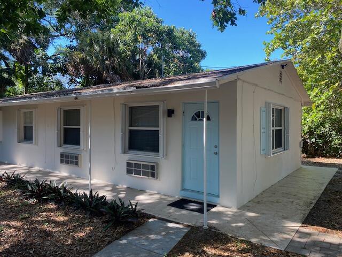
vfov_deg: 53.1
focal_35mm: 26
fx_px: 257
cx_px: 171
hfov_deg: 67.3
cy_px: 128
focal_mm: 4.25
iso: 32
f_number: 1.8
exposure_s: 1/260
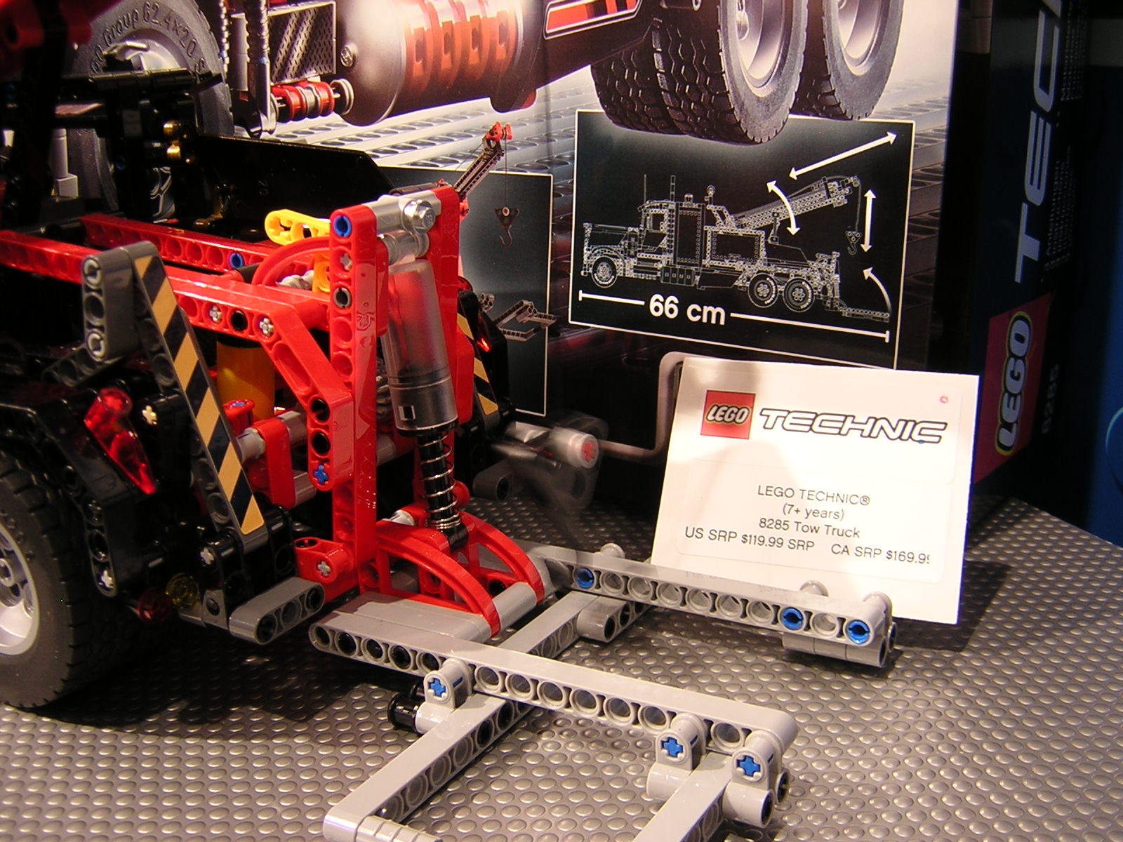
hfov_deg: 51.4
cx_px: 562
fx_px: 1168
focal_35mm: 36
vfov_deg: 39.7
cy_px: 421
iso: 100
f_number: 2.6
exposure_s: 1/3.8
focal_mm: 4.7
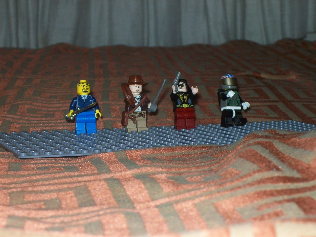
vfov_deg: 13.7
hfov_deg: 18.2
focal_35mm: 108
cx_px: 158
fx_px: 986
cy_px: 118
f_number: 4.8
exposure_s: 1/128
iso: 80
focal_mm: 18
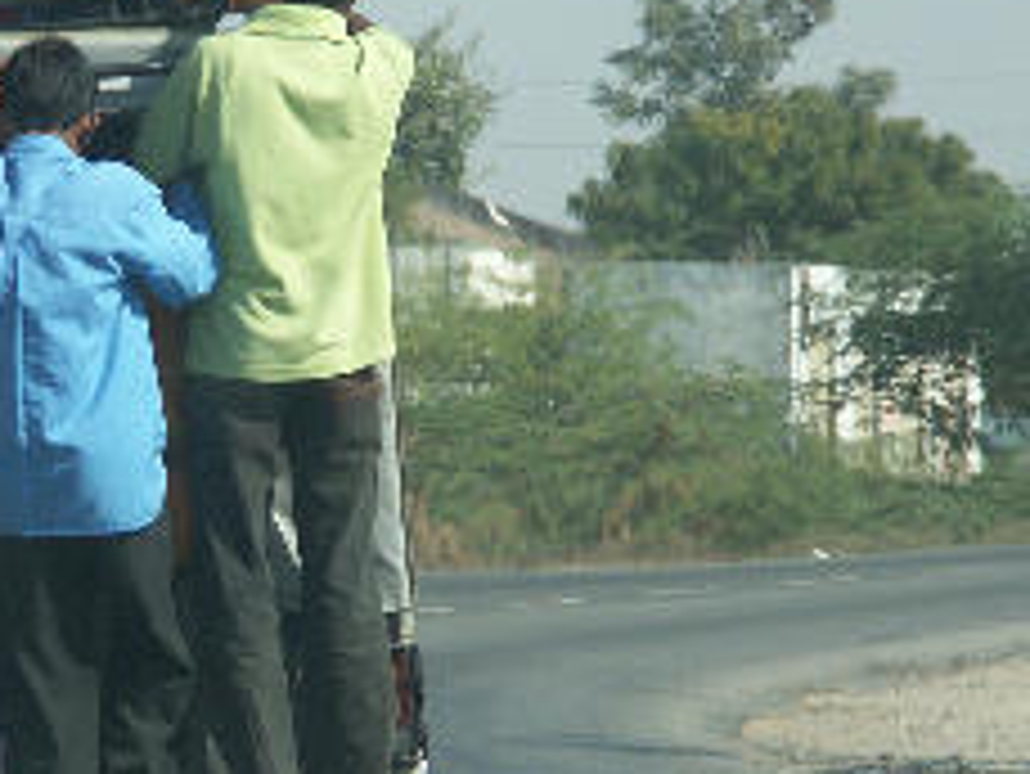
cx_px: -38
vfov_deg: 3.2
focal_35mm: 464
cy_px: 436
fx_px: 13814
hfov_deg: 4.3
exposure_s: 1/800
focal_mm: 50.48
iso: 100
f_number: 5
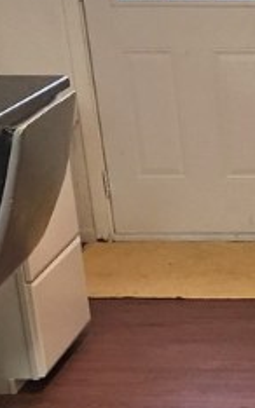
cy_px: 309
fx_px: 1124
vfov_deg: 20.4
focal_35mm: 101
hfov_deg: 11.7
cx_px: 493
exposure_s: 1/30
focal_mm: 4.15
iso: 125
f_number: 2.2
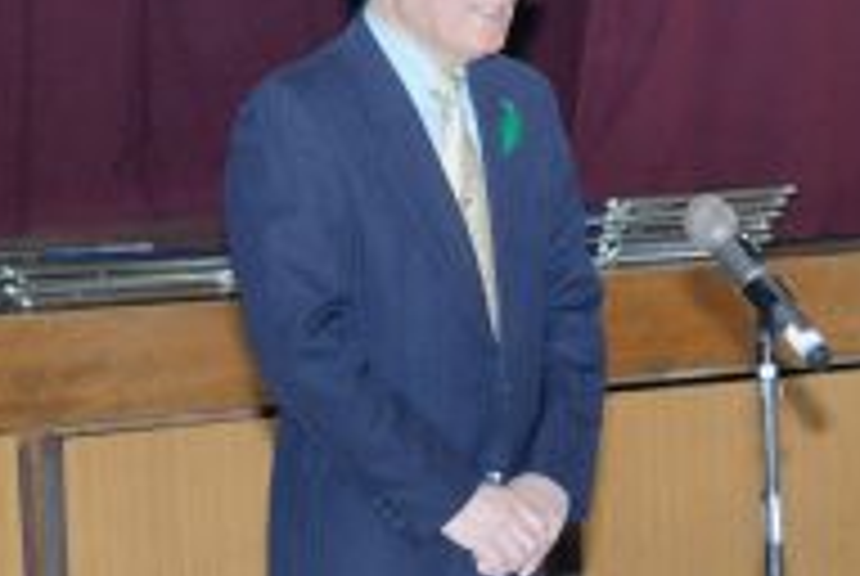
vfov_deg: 5.5
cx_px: 441
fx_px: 6005
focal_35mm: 251
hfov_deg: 8.2
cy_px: 331
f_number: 8
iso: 800
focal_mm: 80
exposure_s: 1/125
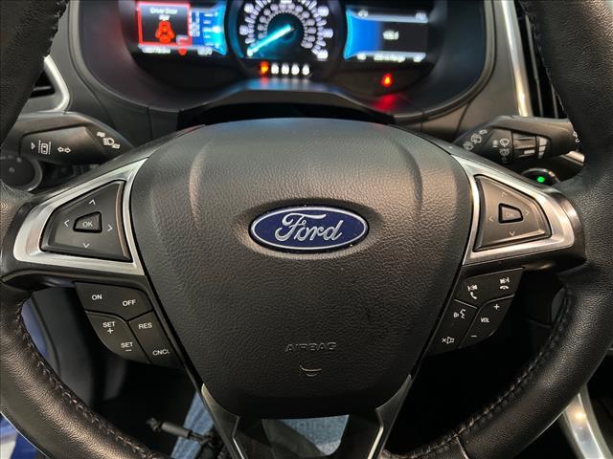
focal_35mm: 26
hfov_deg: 67.3
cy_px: 230
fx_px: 460
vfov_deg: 53.1
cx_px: 306
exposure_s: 1/30
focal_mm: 5.7
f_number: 1.5
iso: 500
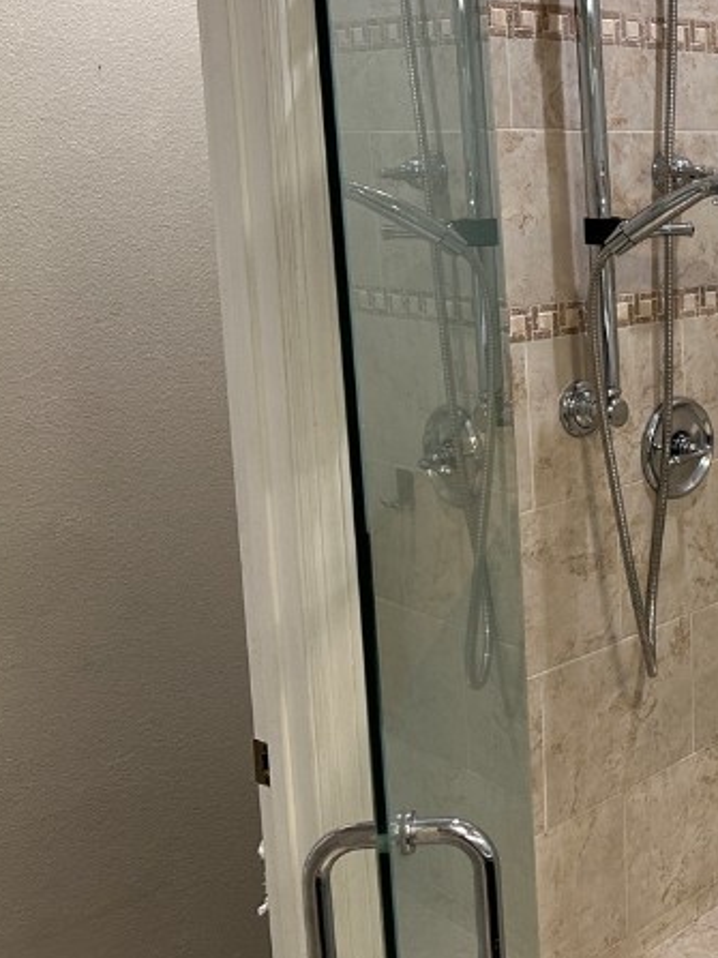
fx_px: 1522
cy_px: 390
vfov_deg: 34.8
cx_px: 964
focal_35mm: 55
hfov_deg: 23.2
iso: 125
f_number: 1.78
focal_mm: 6.86
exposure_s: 1/60
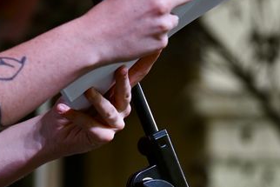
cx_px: 18
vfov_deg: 4.3
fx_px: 2451
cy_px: -73
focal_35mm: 315
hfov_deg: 6.5
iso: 125
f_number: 4
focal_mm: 99
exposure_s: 1/200
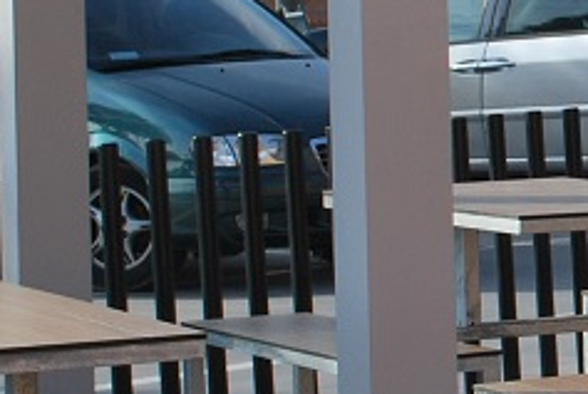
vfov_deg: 6.4
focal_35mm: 213
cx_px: 1196
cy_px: 7
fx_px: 3493
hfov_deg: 9.0
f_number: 10
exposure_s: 1/200
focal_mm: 29
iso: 200
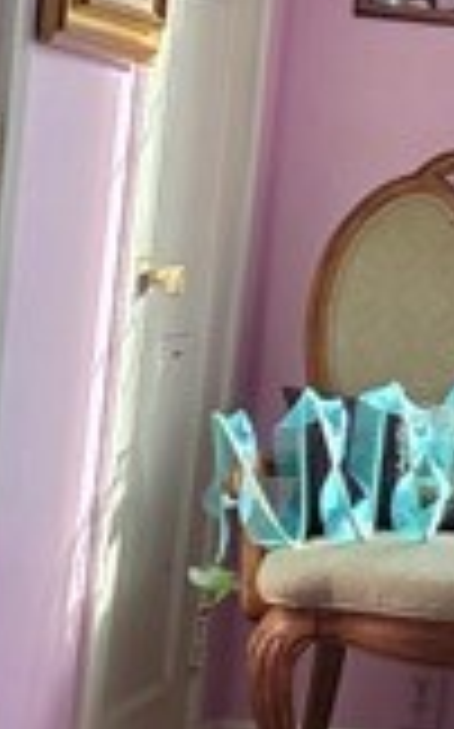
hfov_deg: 8.1
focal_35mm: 154
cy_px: 342
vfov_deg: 13.6
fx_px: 3054
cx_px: 939
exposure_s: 1/180
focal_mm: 6.3
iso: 125
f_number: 1.7
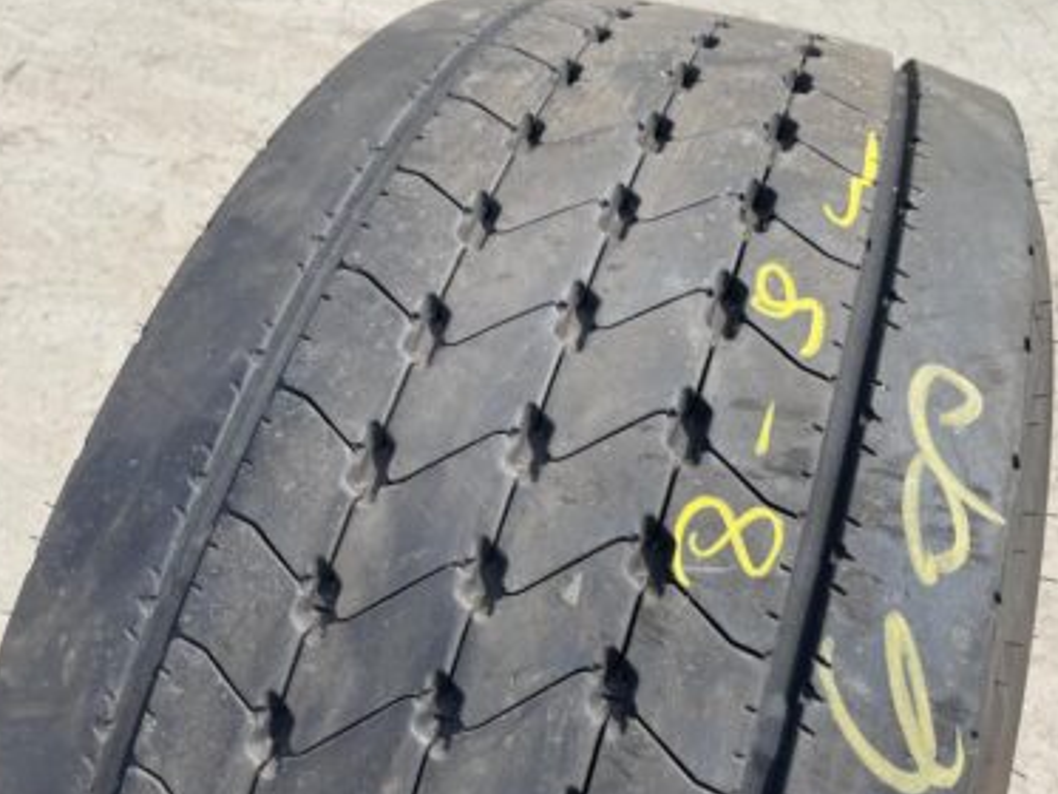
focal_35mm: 30
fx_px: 917
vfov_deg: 46.8
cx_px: 567
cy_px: 418
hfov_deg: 59.9
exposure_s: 1/1667
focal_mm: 4.2
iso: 32
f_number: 1.6
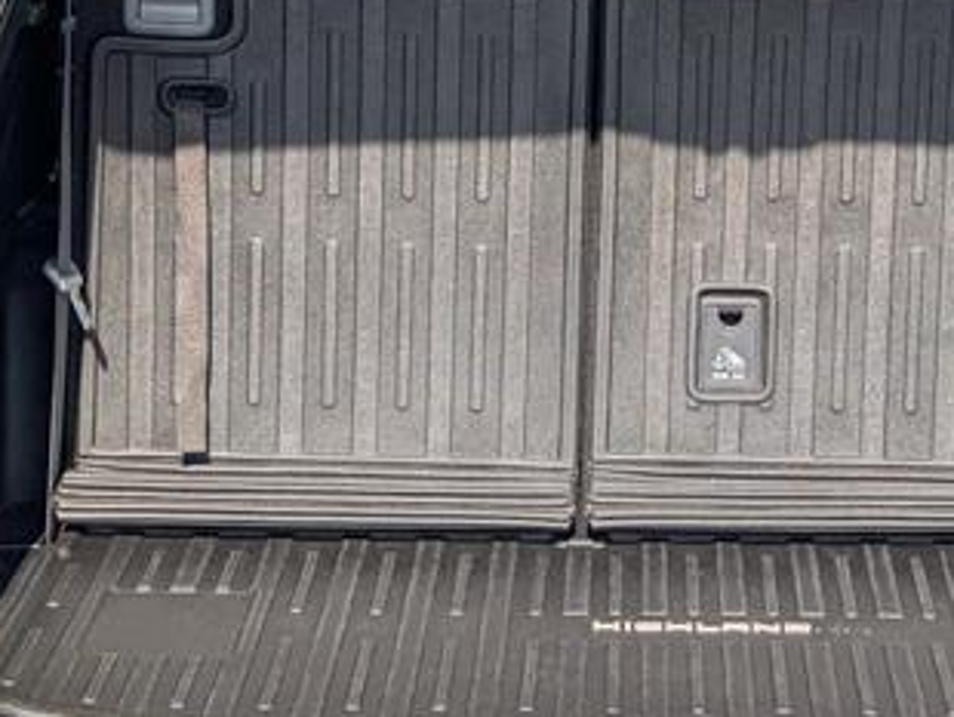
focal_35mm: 101
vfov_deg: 14.6
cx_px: 760
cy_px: 157
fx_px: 2786
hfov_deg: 19.2
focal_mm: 6.9
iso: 20
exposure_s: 1/1250
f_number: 1.68
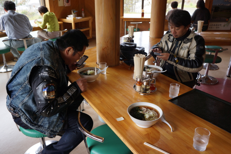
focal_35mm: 30
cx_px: 116
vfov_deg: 43.6
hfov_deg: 61.9
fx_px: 192
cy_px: 77
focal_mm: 20
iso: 125
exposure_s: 1/100
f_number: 4.5
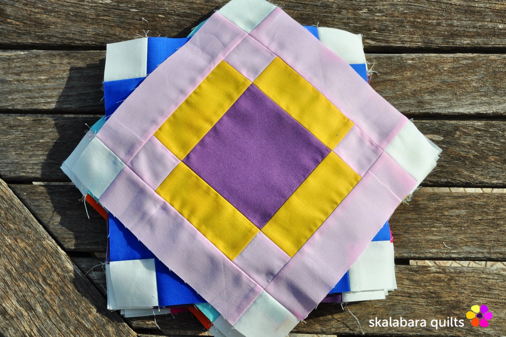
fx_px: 464
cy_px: 168
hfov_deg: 57.2
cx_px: 253
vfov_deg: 39.9
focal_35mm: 33
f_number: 14
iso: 200
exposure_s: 1/200
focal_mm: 22
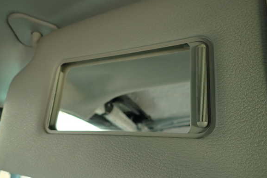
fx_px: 200
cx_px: 135
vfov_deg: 47.9
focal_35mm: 27
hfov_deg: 67.4
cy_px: 90
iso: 250
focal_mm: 4.5
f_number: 2
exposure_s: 1/30
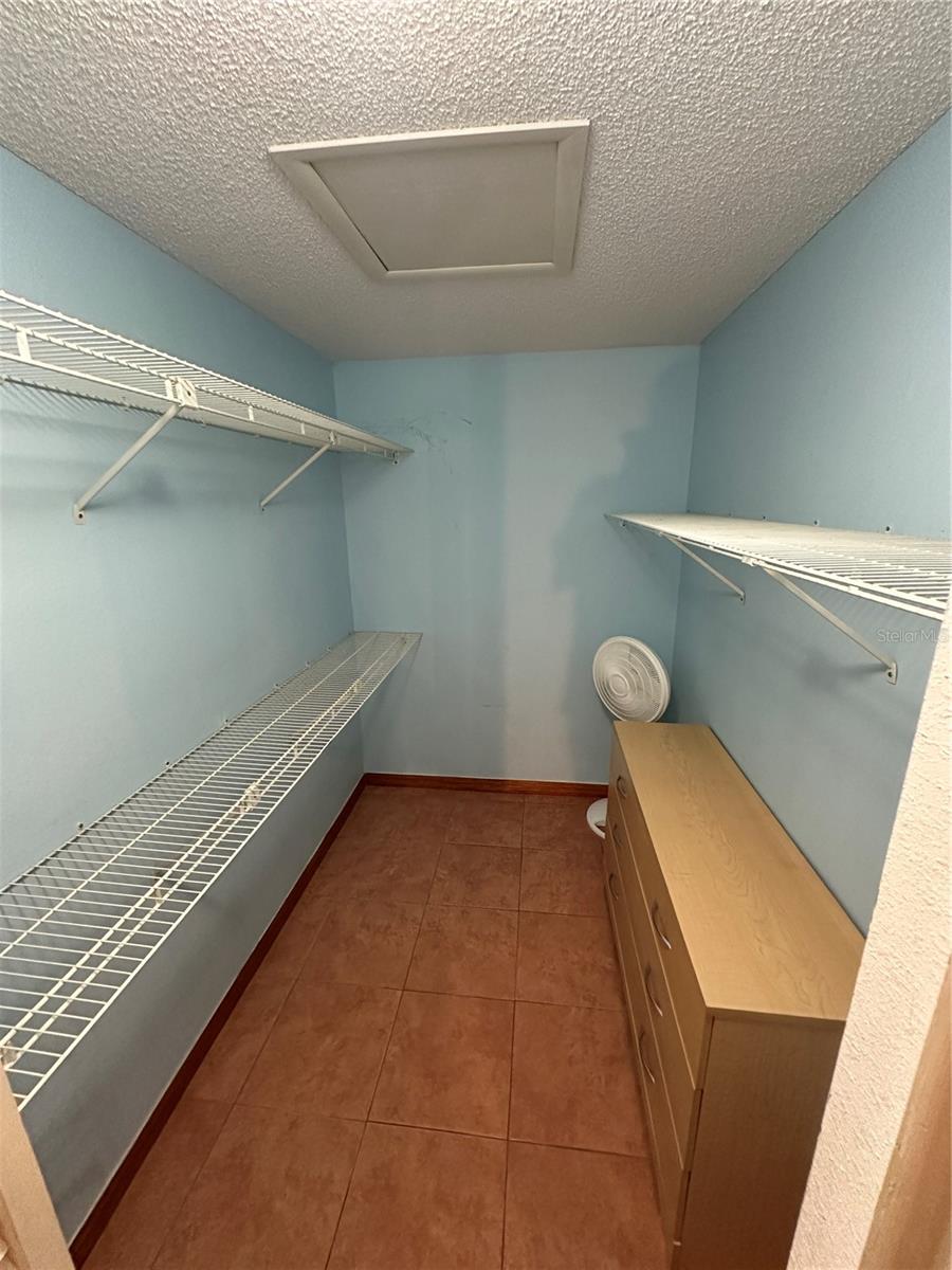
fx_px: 513
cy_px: 635
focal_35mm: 14
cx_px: 476
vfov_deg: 102.1
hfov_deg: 85.7
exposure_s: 1/60
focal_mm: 2.22
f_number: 2.2
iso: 1000
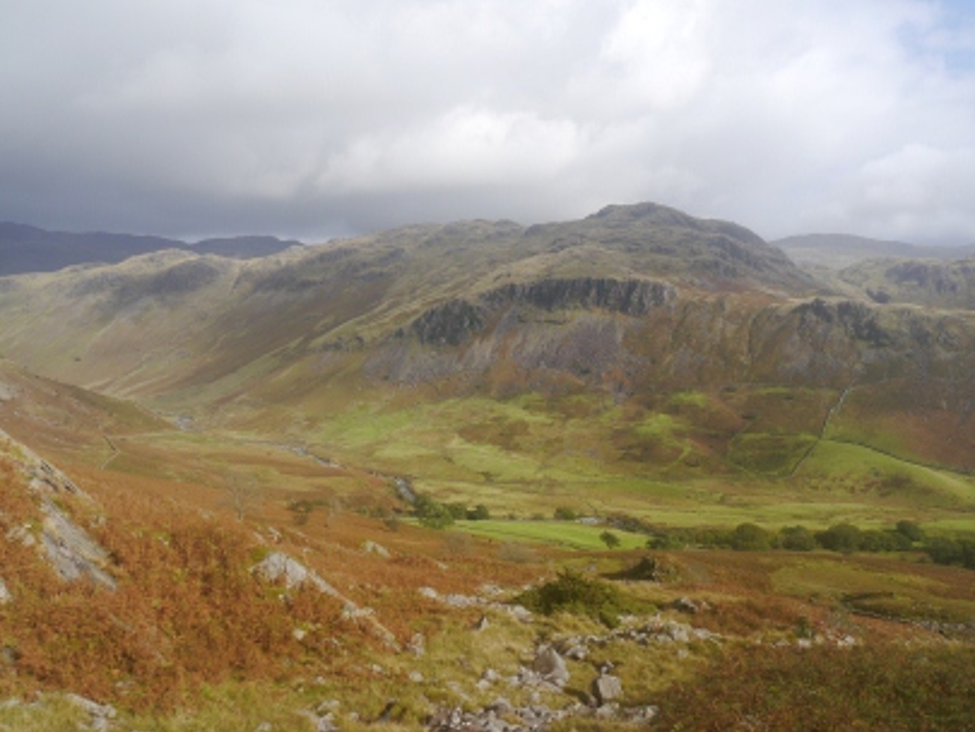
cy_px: 354
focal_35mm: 32
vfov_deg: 44.2
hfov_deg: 56.8
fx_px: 902
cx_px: 510
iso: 160
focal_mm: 15
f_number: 7.1
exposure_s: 1/400
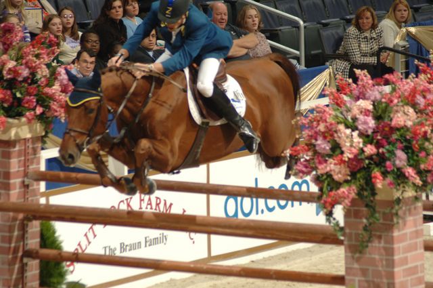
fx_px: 4324
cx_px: 216
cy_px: 144
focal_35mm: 360
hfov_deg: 5.7
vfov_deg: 3.8
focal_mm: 240
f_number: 5.6
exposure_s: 1/250
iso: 400
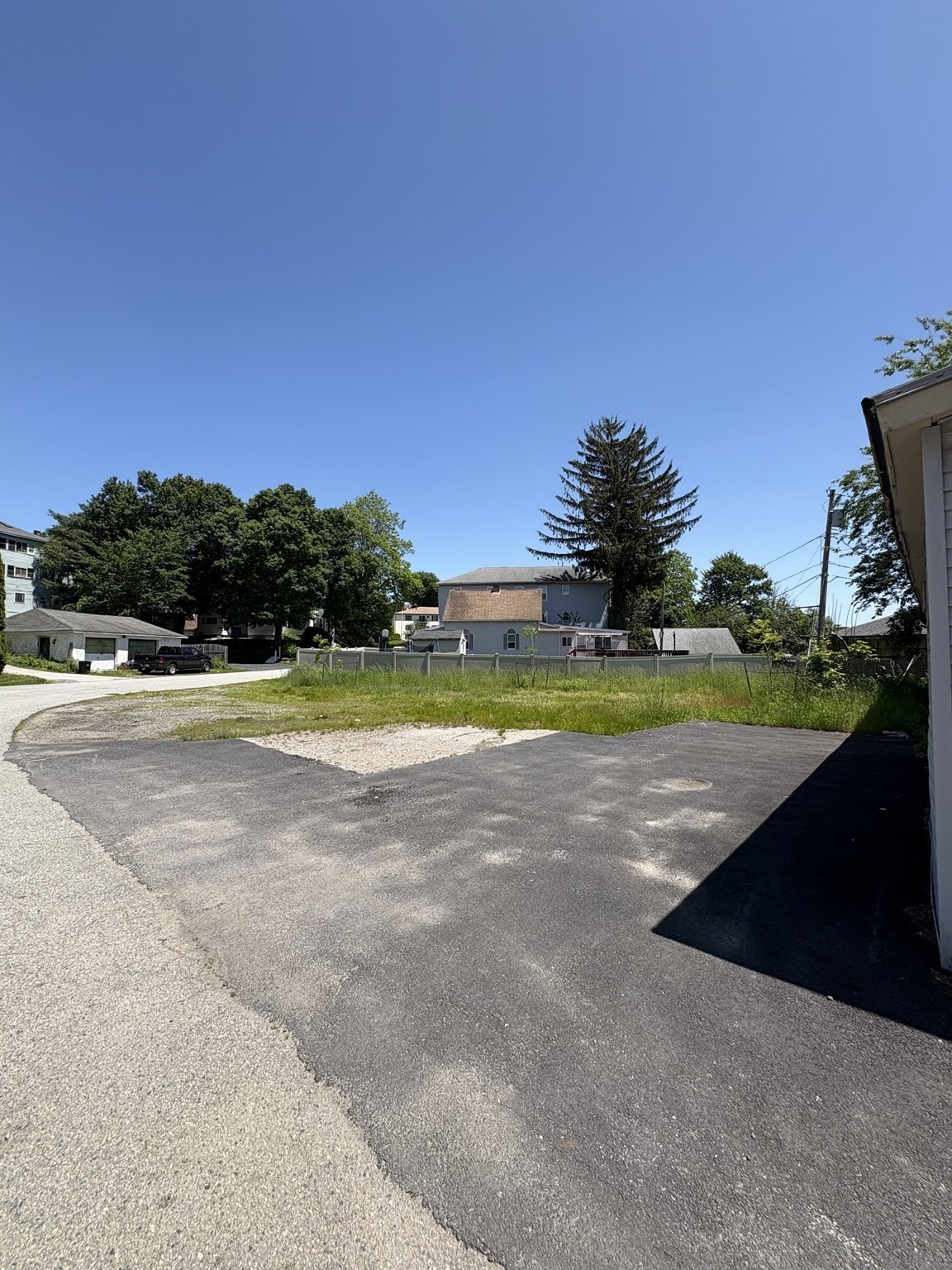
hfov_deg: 85.7
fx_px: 513
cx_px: 476
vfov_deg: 102.1
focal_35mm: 14
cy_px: 635
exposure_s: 1/1536
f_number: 2.2
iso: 50
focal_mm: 2.22
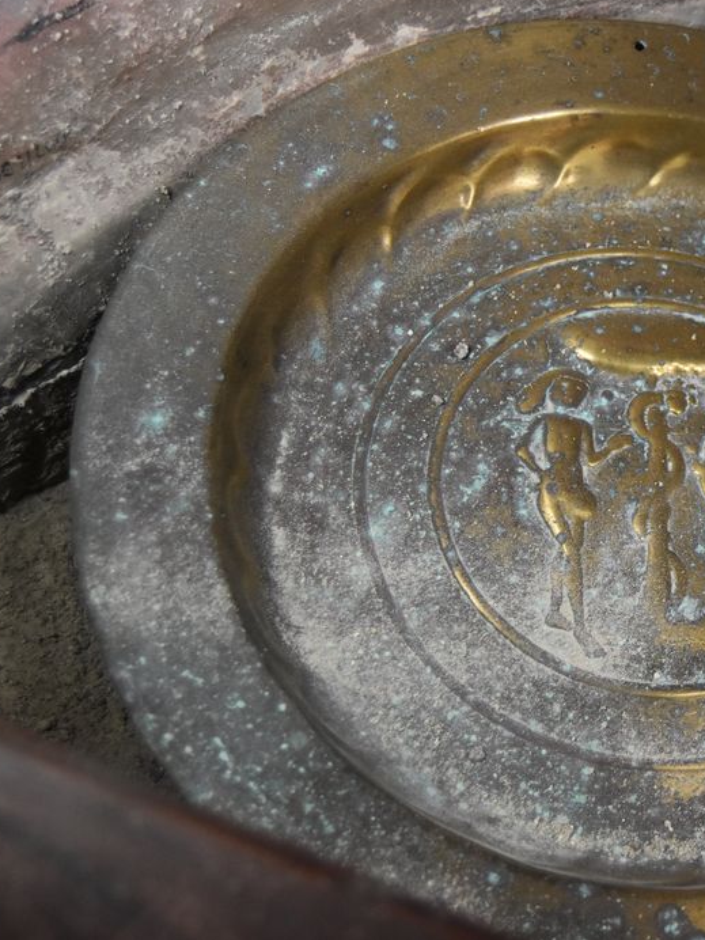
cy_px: 466
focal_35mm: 70
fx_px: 1901
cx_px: 693
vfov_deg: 27.8
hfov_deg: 20.4
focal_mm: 32
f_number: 4.5
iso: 1600
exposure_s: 1/60
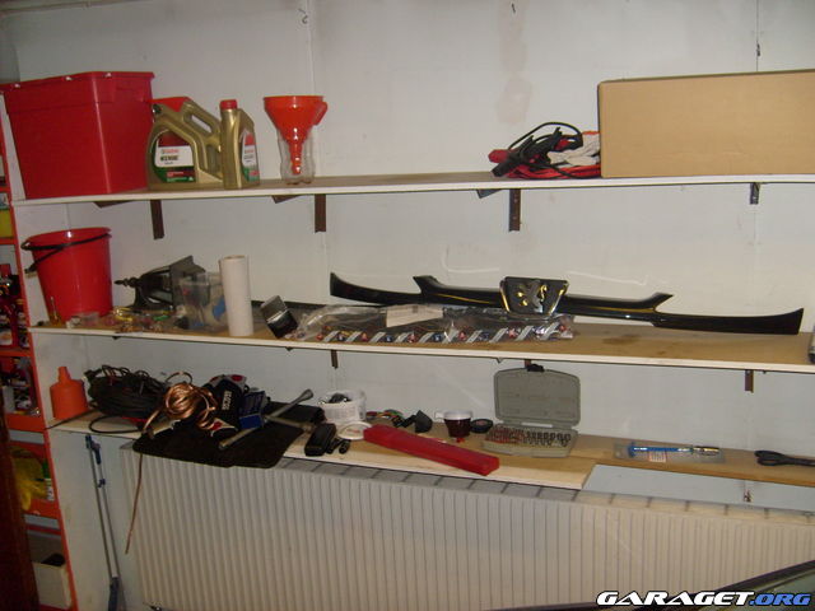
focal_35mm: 35
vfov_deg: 40.7
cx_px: 408
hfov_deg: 52.6
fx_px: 824
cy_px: 306
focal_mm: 5.8
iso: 100
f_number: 2.8
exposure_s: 1/45
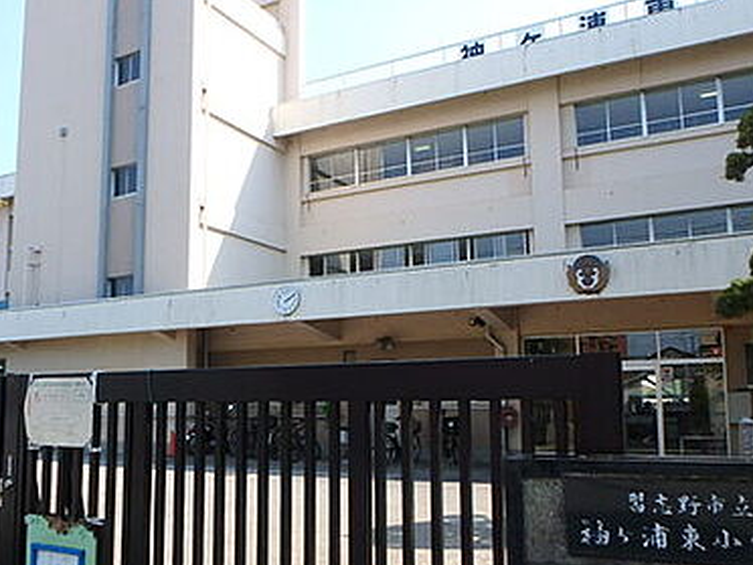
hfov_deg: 52.1
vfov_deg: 40.5
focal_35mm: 35
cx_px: 285
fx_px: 761
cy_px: 337
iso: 125
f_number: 3.5
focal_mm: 3.7
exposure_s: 1/500
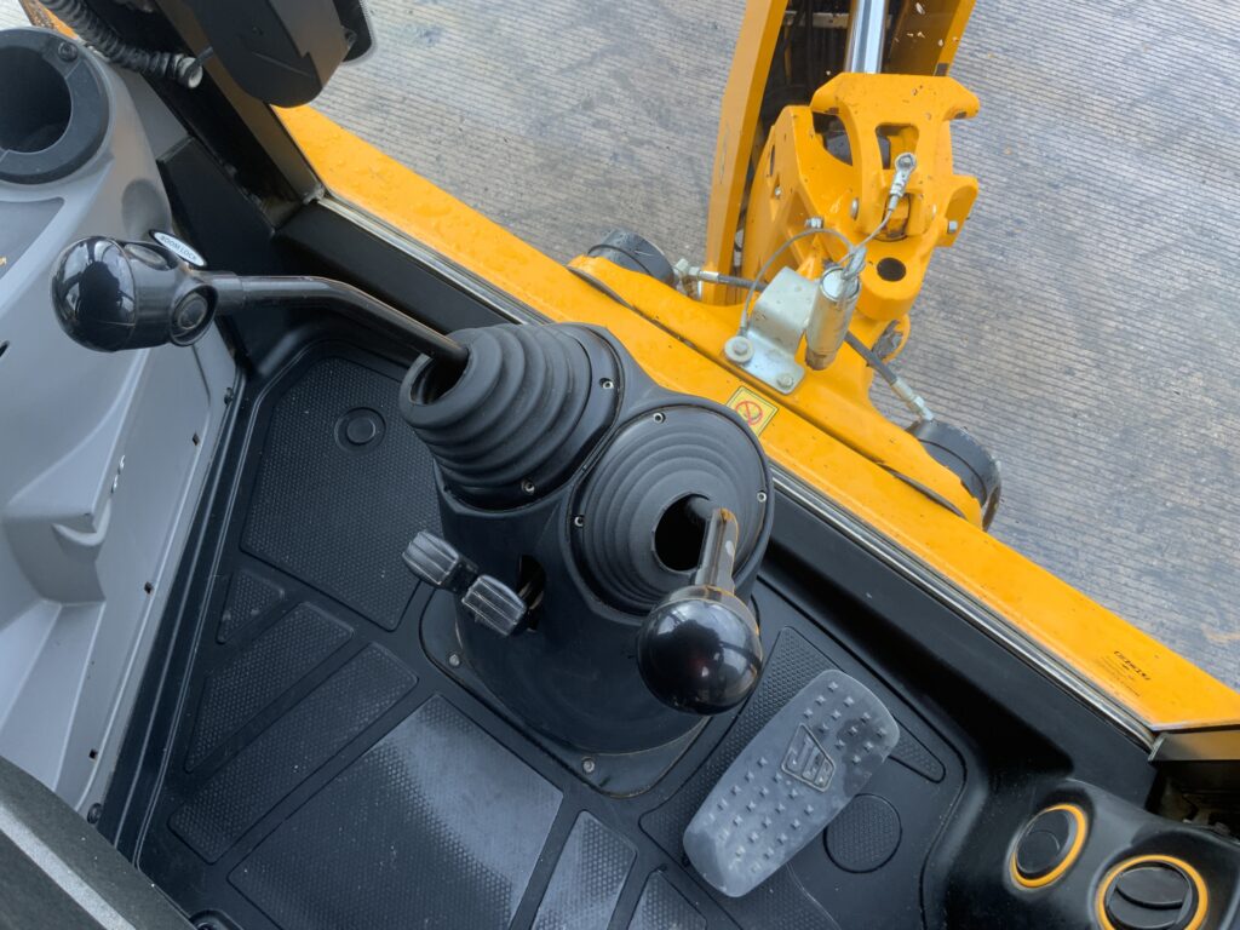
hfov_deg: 61.7
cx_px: 620
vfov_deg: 48.2
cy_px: 465
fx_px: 1039
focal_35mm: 29
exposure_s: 1/122
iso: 16
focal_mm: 3
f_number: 1.8
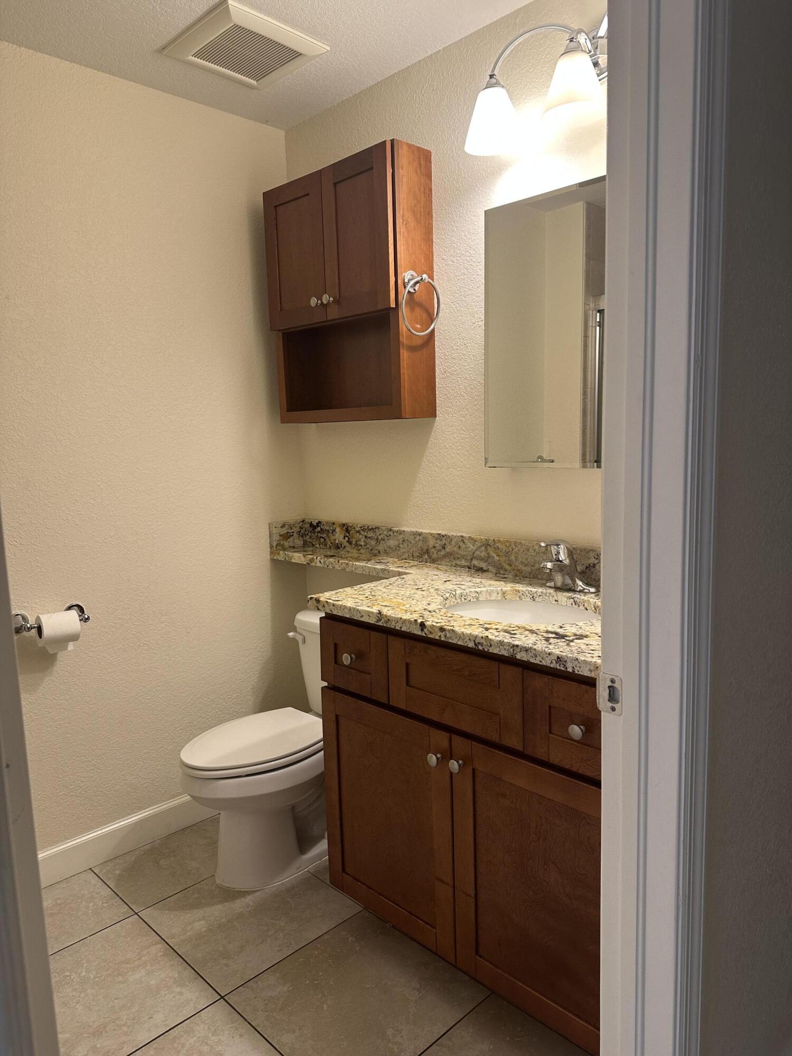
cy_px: 528
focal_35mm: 24
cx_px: 396
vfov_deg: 71.6
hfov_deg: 56.8
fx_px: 732
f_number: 1.78
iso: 125
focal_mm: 6.86
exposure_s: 1/60
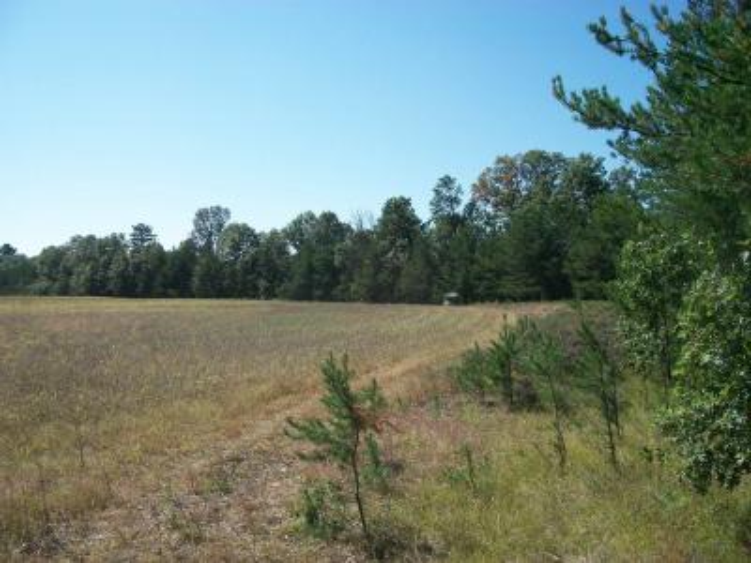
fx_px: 694
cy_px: 282
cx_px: 376
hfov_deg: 56.8
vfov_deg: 44.2
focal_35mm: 32
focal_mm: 5.7
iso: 80
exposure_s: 1/400
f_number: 5.5
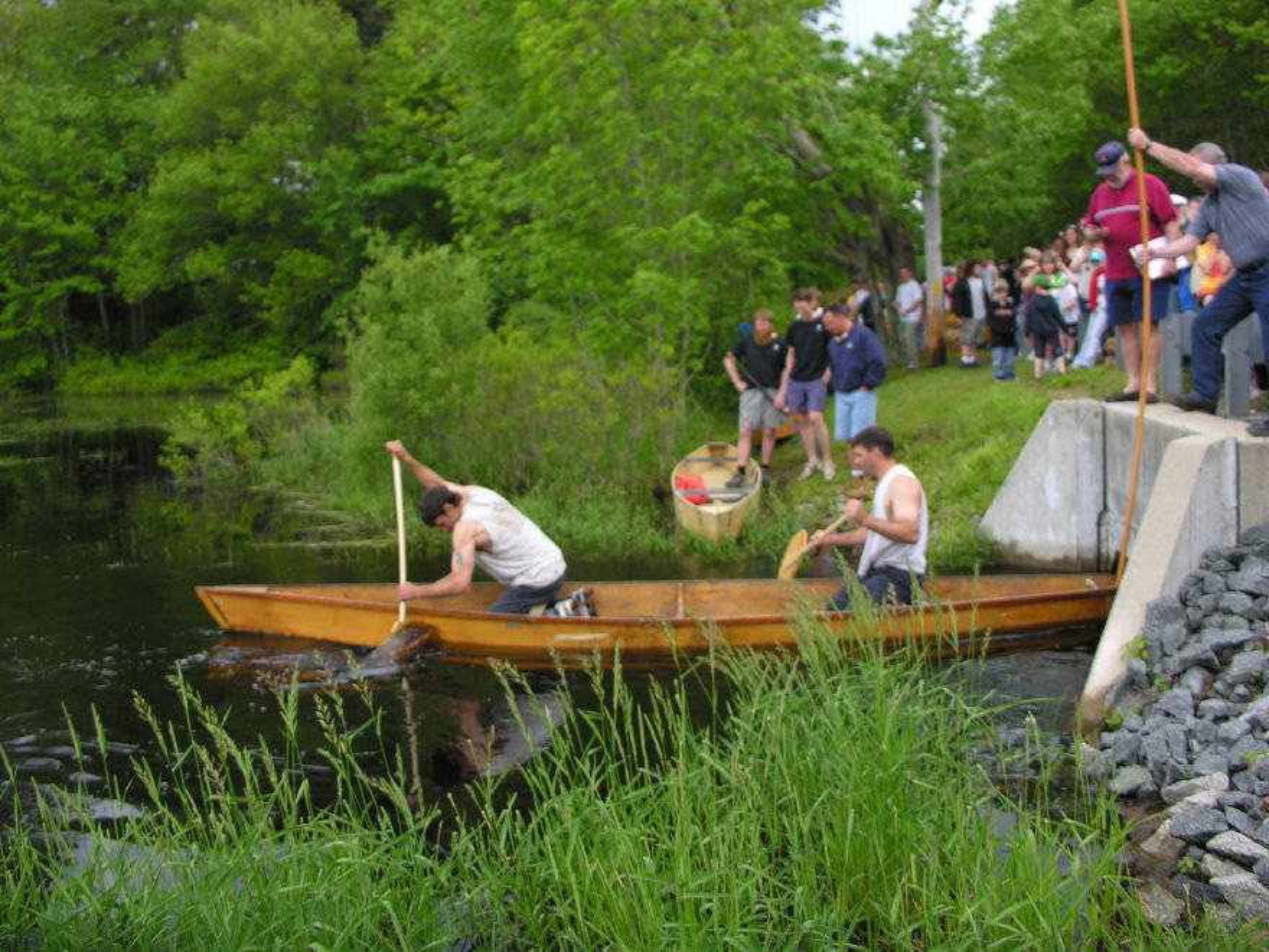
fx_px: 1283
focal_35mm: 35
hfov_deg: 52.6
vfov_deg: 40.7
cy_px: 476
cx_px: 634
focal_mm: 8.9
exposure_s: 1/250
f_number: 2.8
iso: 50
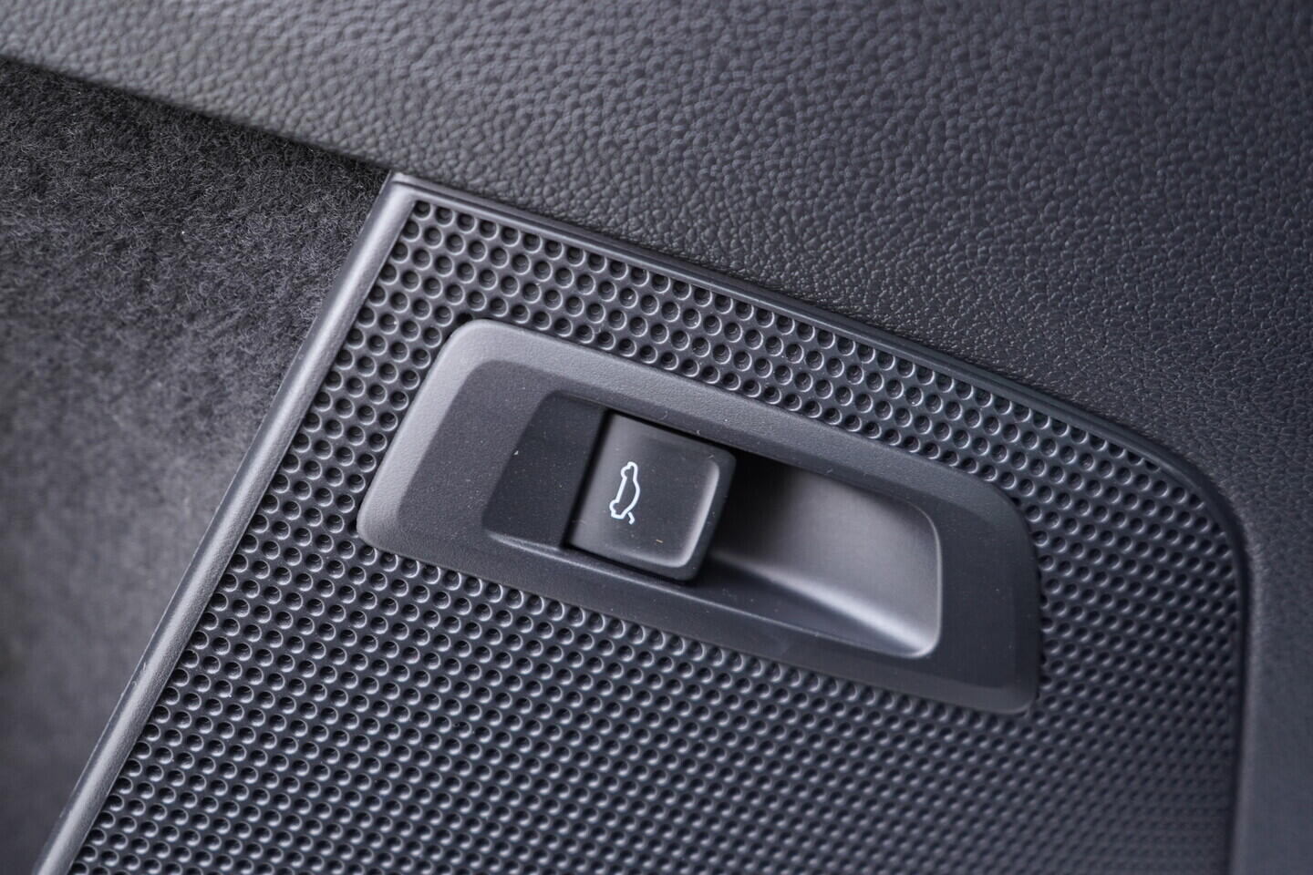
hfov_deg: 53.1
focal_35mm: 36
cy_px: 438
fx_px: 1313
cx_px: 656
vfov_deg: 36.9
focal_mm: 24
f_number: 2.8
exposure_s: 1/40
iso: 500
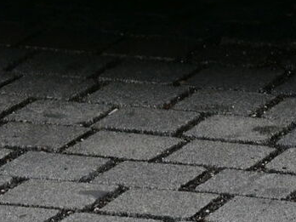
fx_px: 2993
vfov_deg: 4.2
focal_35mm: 350
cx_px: 264
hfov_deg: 5.7
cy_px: -311
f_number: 7.1
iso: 100
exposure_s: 1/200
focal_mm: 44
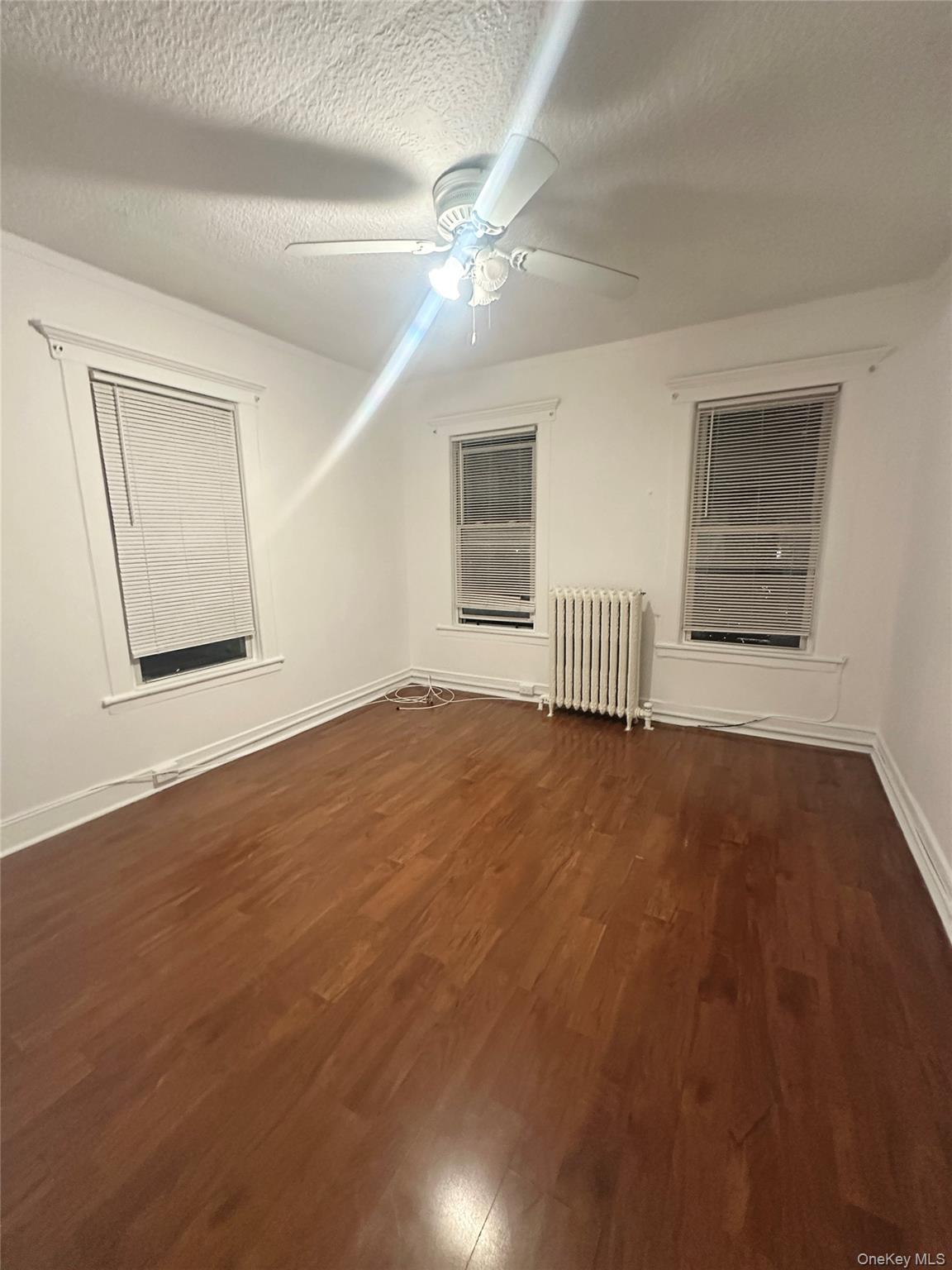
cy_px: 635
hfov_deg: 85.7
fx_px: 513
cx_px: 476
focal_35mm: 14
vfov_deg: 102.1
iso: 800
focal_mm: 2.22
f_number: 2.2
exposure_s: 1/60
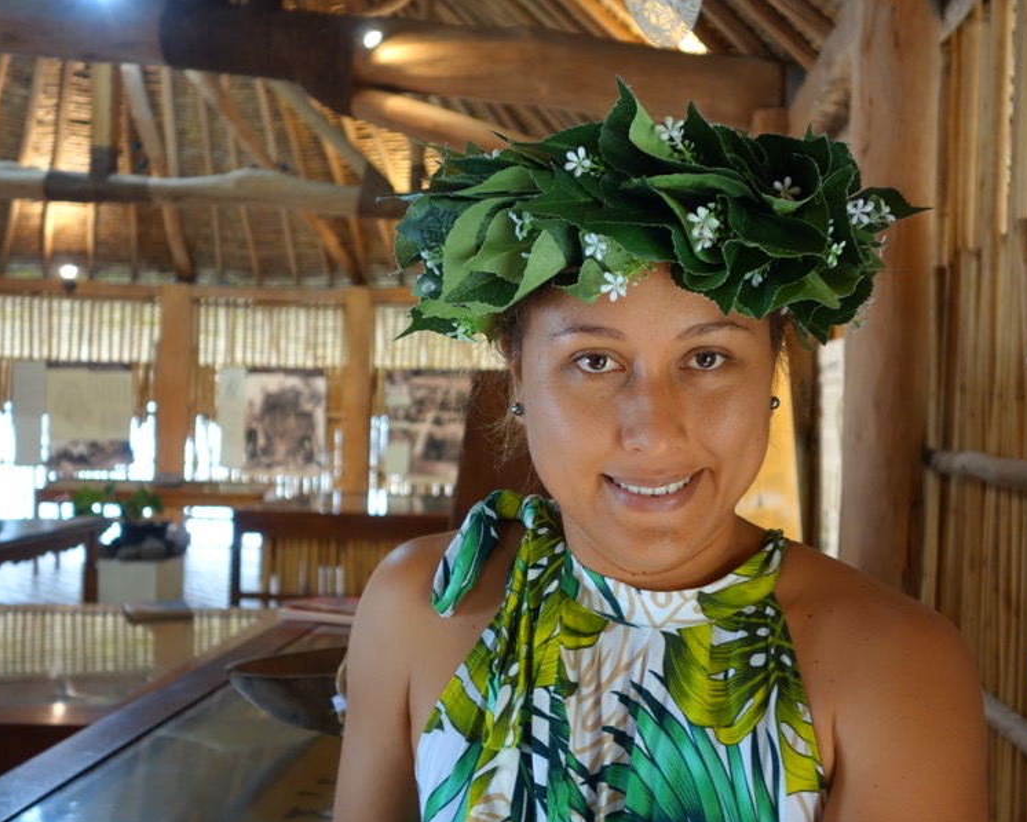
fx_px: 1307
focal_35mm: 43
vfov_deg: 34.9
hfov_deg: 42.8
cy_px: 412
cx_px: 585
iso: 640
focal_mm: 14.23
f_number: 2.8
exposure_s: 1/40
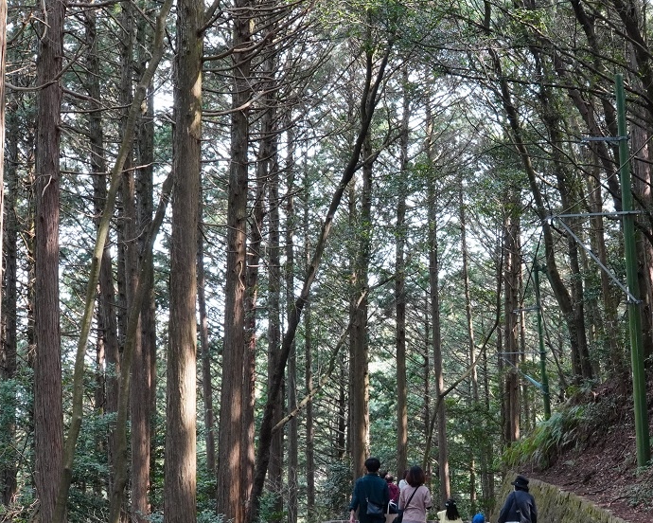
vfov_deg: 17.1
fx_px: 1732
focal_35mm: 90
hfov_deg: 21.3
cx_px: 427
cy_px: 291
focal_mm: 47
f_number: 9
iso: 1600
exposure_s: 1/80
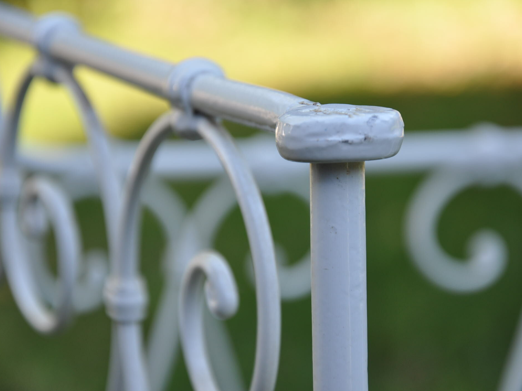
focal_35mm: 172
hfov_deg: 11.5
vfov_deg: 8.7
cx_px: 270
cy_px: 196
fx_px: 2587
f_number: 5.6
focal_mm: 105
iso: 250
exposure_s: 1/125
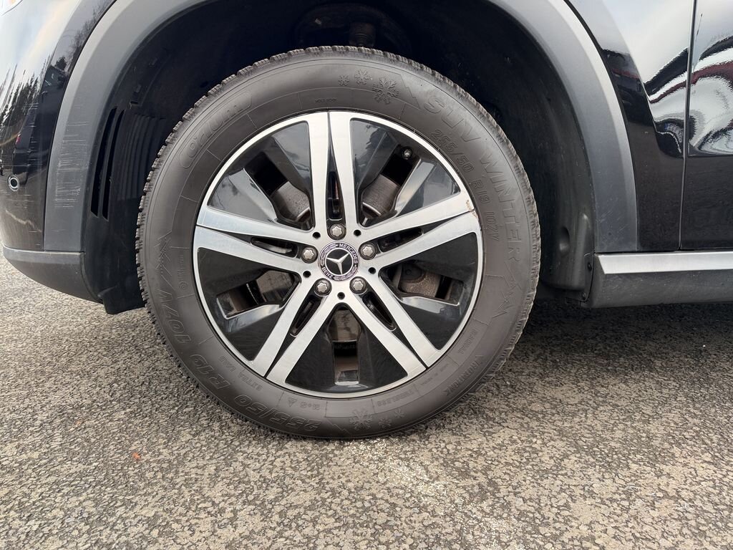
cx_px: 366
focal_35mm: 24
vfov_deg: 56.8
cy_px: 275
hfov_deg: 71.6
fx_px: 508
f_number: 1.78
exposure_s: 1/121
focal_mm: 6.76
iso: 160
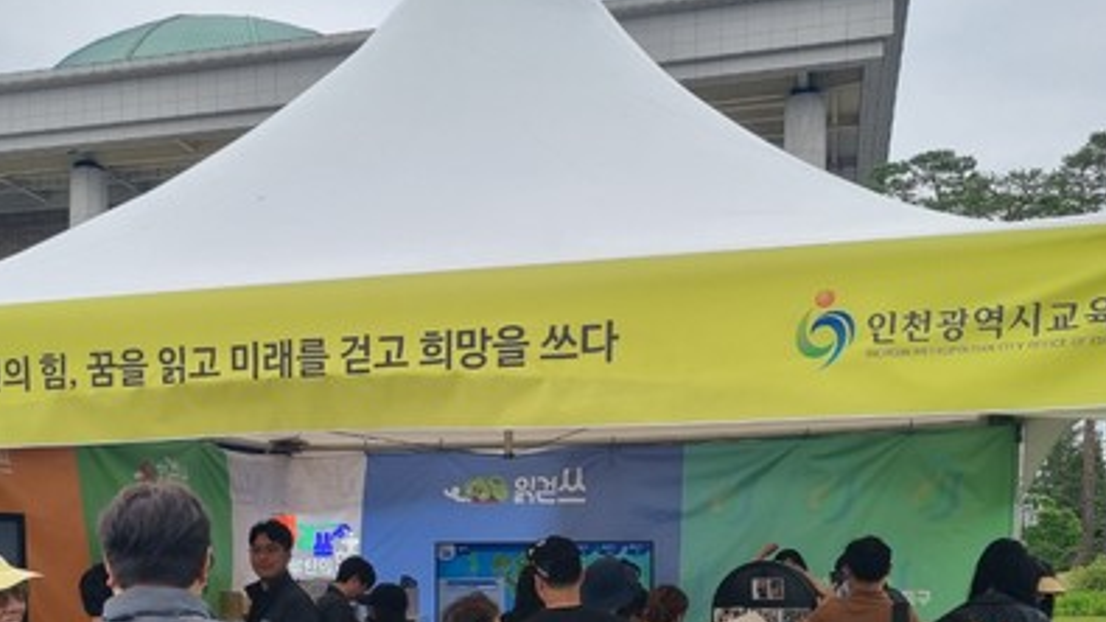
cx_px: 459
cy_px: 591
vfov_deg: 26.5
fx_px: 1261
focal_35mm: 43
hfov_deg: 47.2
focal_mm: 5.4
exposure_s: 1/1111
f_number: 1.8
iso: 50
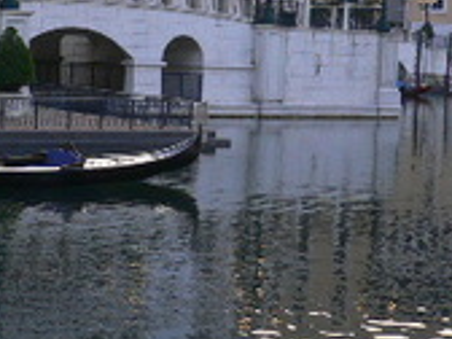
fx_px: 1358
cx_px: 35
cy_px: 39
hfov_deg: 18.5
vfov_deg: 14.1
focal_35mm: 104
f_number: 2.8
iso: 100
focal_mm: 5.8
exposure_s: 1/100
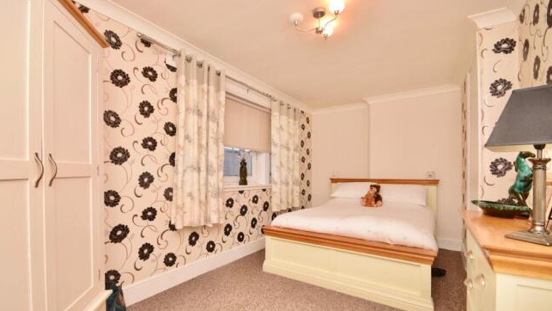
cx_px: 272
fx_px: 234
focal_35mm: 16
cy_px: 173
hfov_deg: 99.4
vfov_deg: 66.9
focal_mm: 10
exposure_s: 1/80
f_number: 9
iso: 800
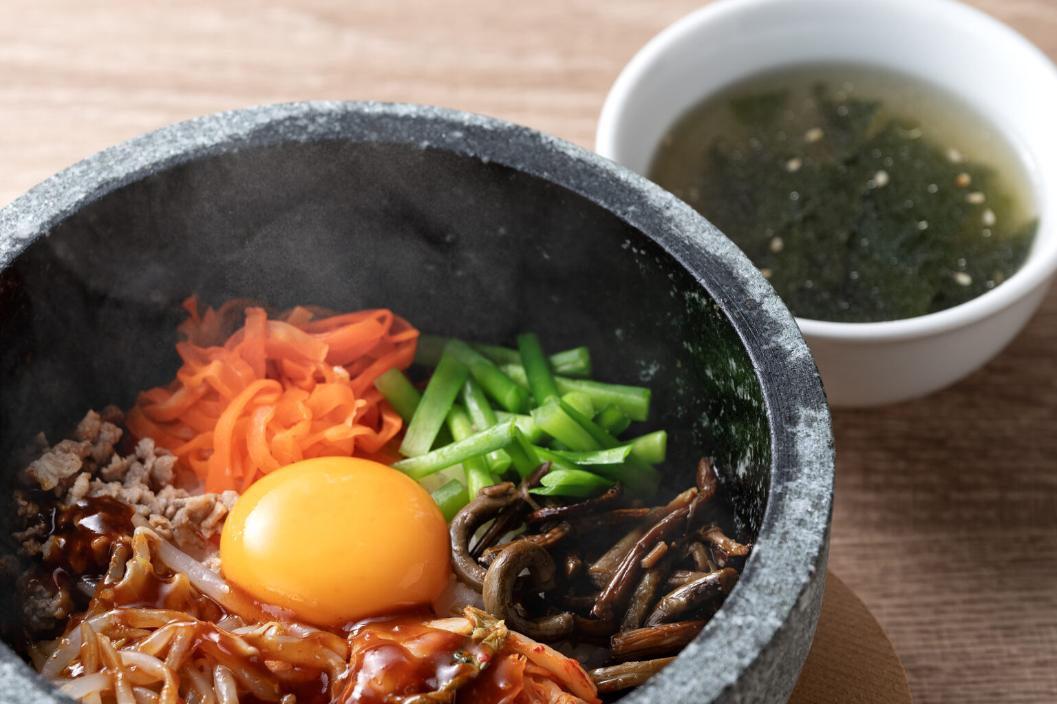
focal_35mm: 200
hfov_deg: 10.3
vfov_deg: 6.9
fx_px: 5868
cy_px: 434
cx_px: 374
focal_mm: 120
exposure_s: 1/200
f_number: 5.6
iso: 100
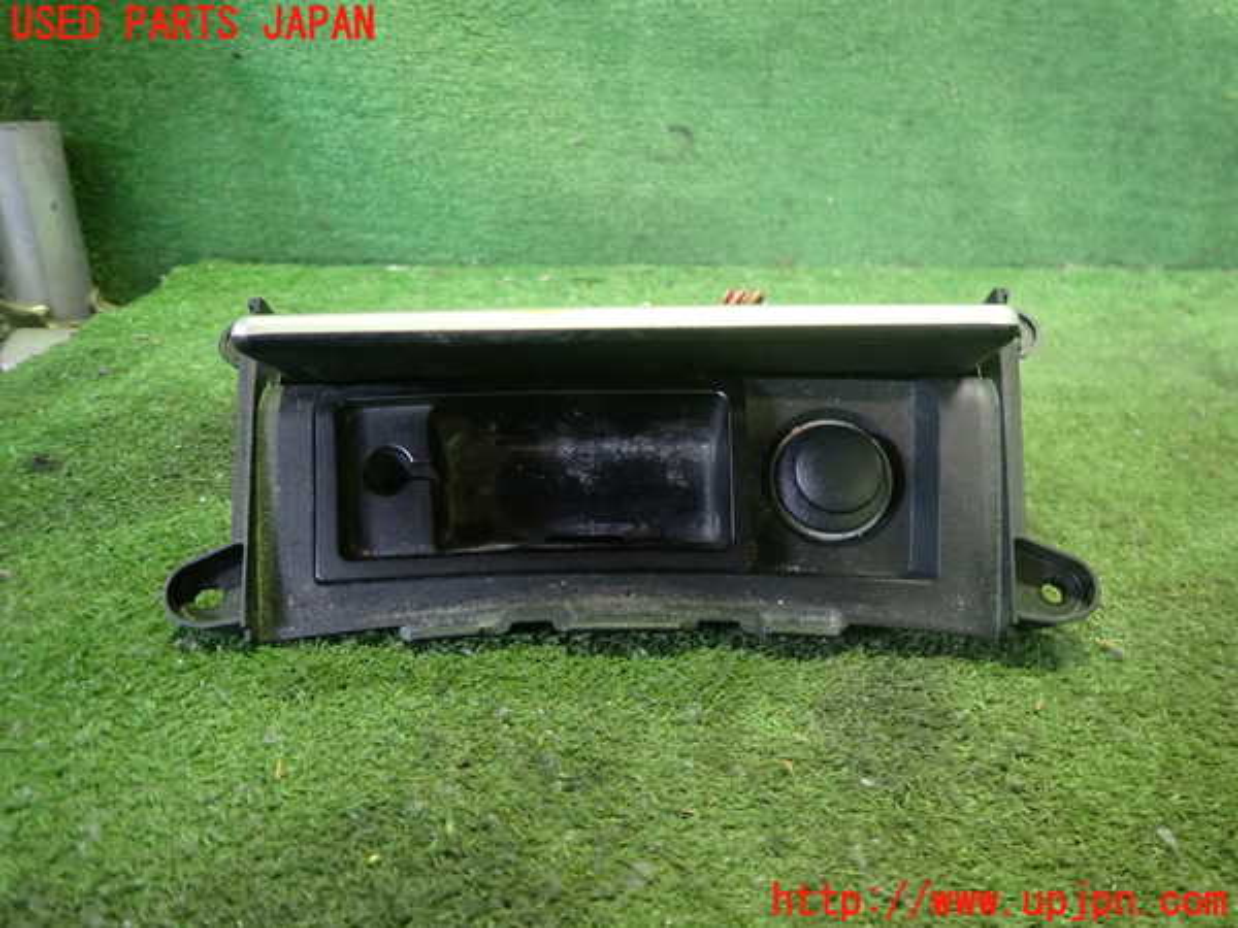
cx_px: 619
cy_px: 464
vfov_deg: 54.9
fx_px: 894
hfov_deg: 69.4
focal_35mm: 25
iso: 800
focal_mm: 4.5
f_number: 2
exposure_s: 1/25
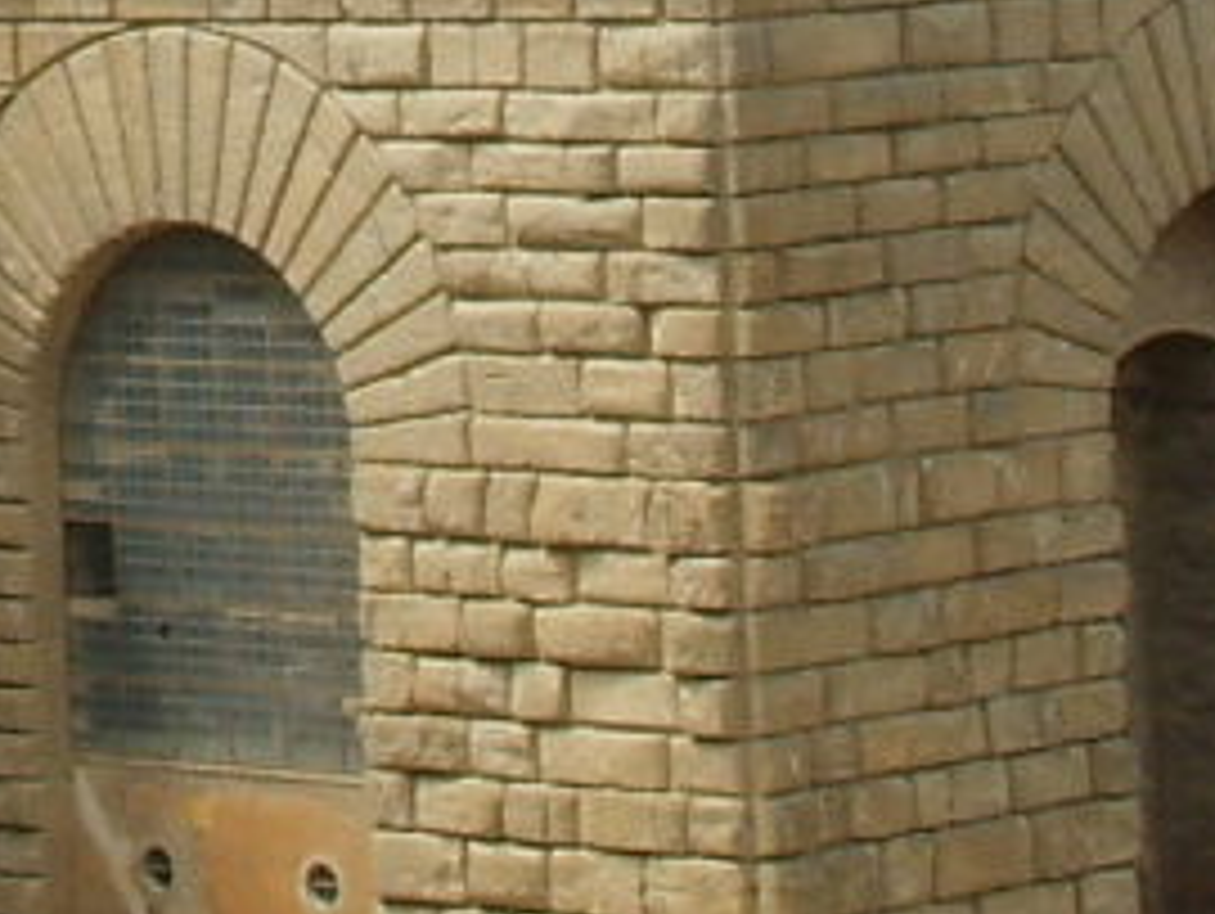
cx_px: -738
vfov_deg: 6.3
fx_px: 8115
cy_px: -657
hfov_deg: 8.3
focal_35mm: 231
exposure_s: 1/180
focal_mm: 6.6
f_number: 6.3
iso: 50
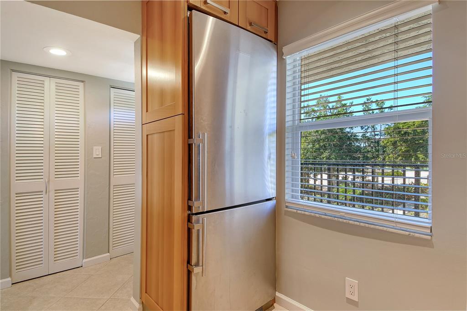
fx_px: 233
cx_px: 234
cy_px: 156
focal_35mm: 18
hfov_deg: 90.0
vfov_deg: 67.3
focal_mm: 12
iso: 640
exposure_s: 1/640
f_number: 9
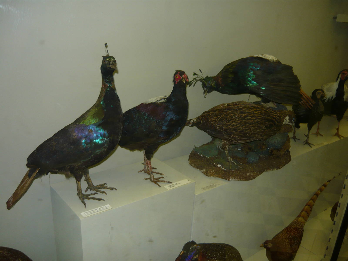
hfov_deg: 55.4
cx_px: 174
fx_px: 332
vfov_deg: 42.9
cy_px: 130
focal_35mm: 33
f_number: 2.8
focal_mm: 5.5
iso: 100
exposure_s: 1/30
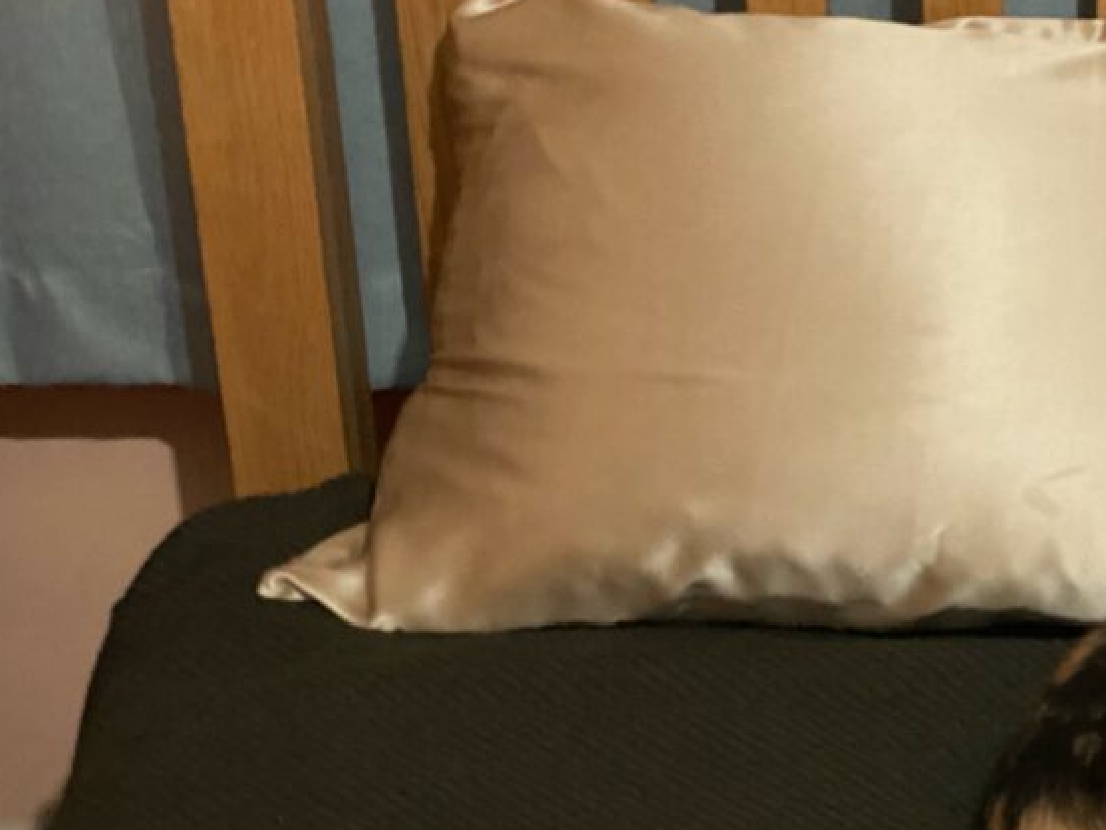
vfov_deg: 15.2
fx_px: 3100
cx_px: 1017
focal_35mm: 97
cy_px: 526
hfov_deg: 19.8
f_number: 2
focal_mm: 6
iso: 1000
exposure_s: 1/30
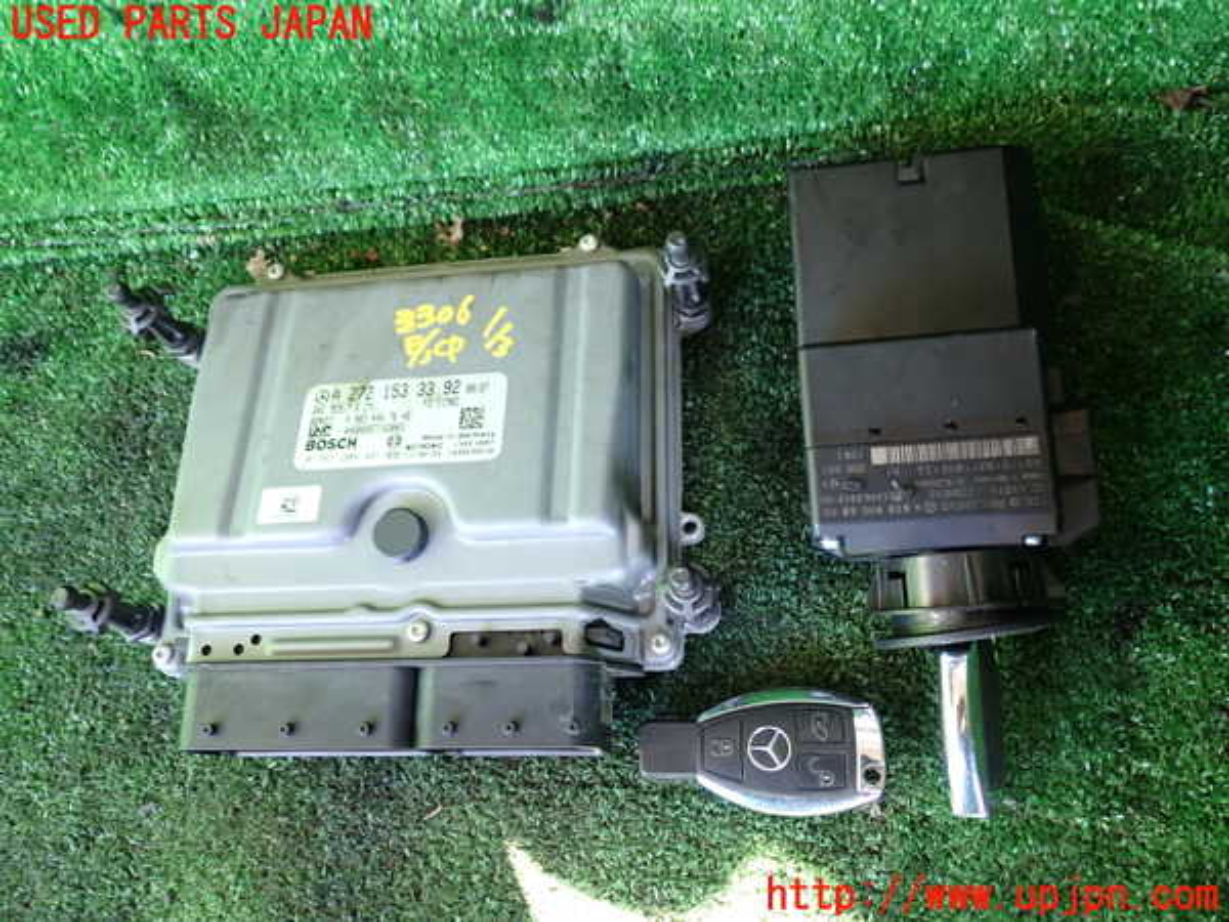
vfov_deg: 46.8
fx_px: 1065
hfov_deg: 60.0
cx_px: 614
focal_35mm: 30
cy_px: 461
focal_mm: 5.4
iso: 200
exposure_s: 1/30
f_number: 2.3
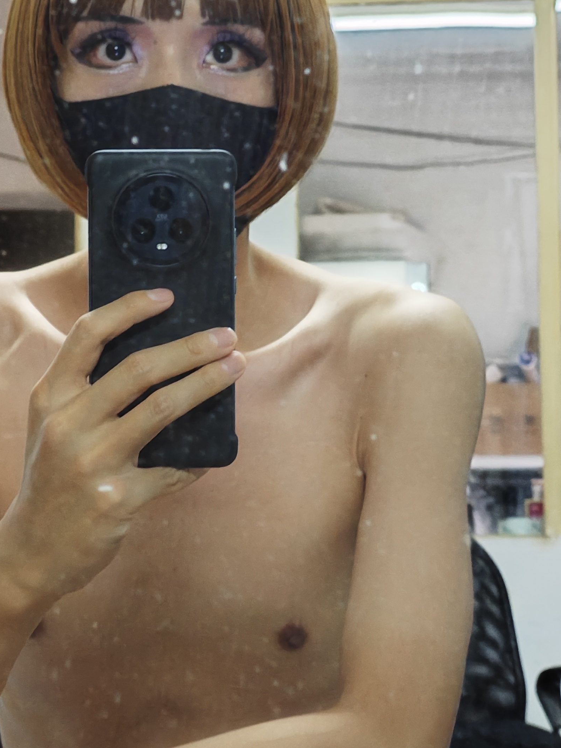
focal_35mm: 106
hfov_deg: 14.0
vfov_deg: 18.5
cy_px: 273
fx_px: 2290
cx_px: 271
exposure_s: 1/20
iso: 5000
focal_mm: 8.67
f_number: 2.4
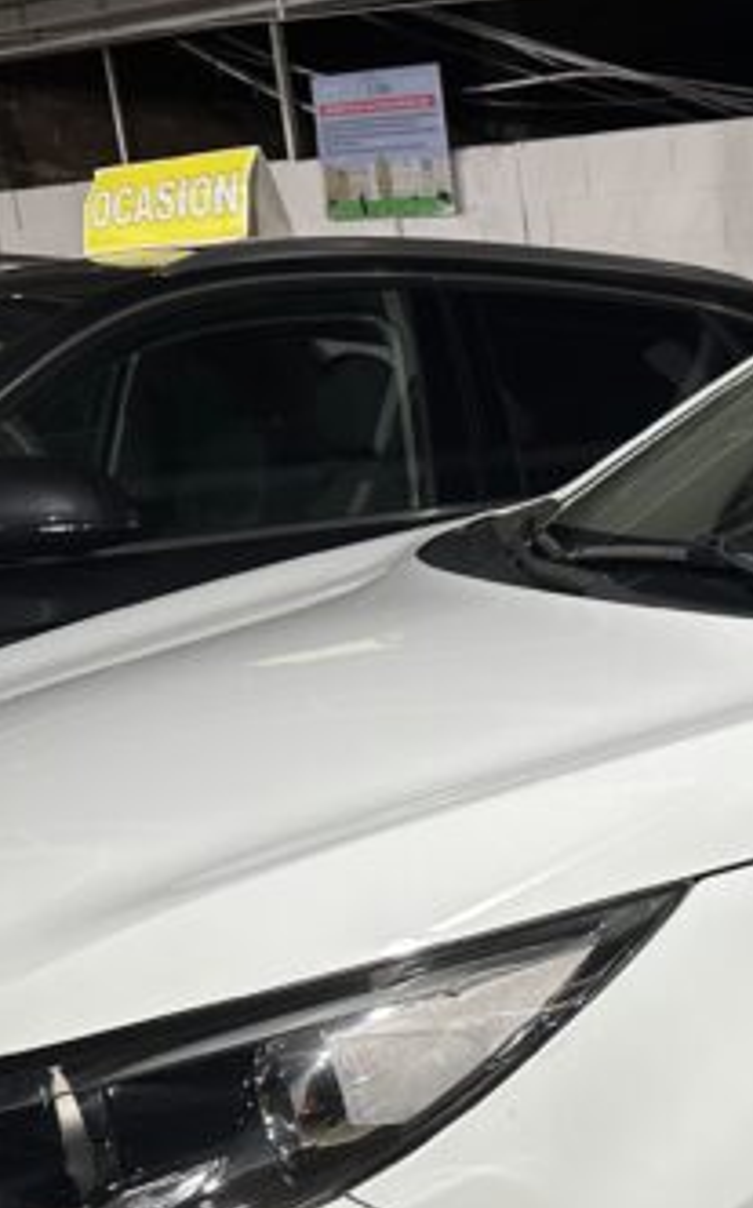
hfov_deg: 18.8
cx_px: 1124
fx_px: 2006
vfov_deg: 32.1
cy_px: 1053
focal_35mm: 61
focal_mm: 6.86
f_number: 1.78
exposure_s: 1/50
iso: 125
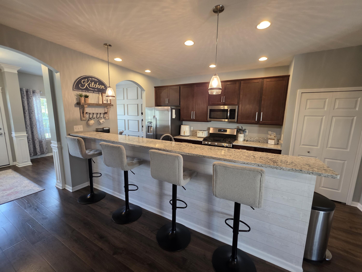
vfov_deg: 89.9
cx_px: 181
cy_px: 136
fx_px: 136
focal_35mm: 13
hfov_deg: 106.2
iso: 160
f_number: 1.9
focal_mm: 2.2
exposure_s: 1/60
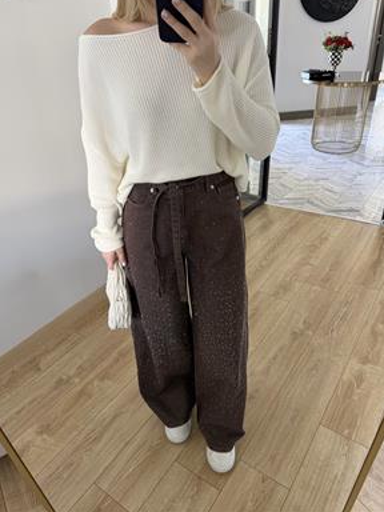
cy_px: 248
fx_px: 370
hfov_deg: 54.9
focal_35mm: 25
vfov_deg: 69.4
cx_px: 189
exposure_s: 1/60
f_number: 1.78
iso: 250
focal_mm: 6.76
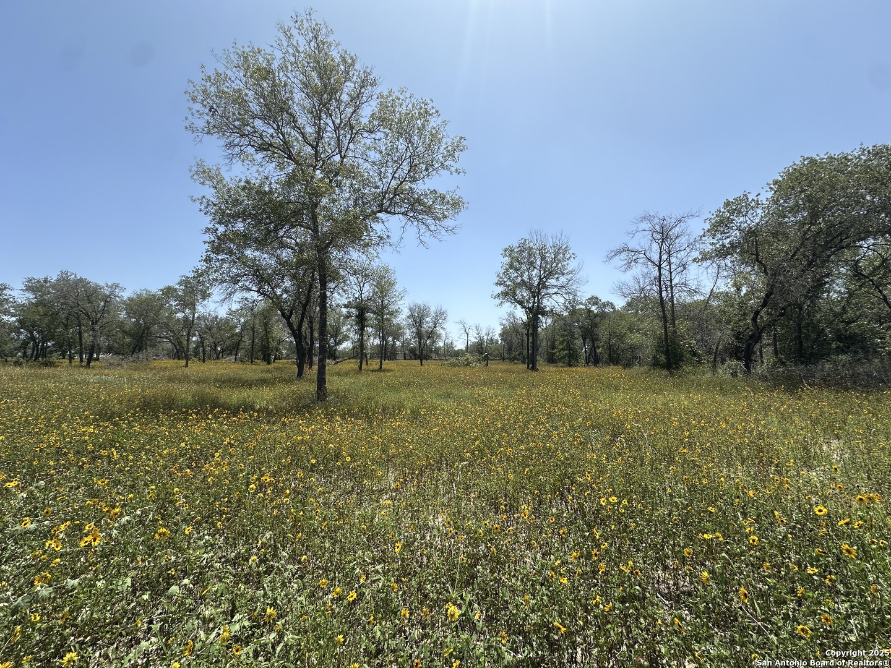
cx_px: 446
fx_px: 360
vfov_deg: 85.7
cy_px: 334
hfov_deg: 102.1
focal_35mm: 14
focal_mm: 2.22
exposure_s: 1/1855
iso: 50
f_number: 2.2
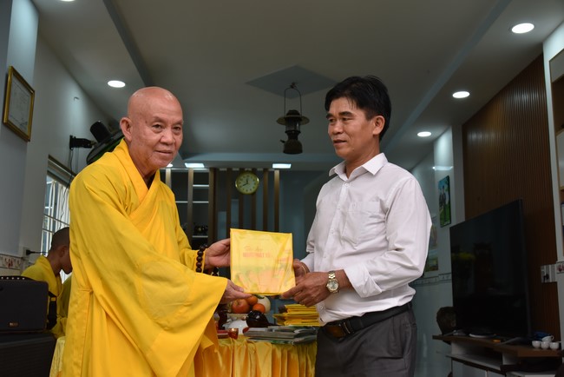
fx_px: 596
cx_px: 282
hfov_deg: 50.7
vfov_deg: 35.1
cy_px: 188
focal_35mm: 38
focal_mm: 38
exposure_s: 1/200
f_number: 8
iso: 1600
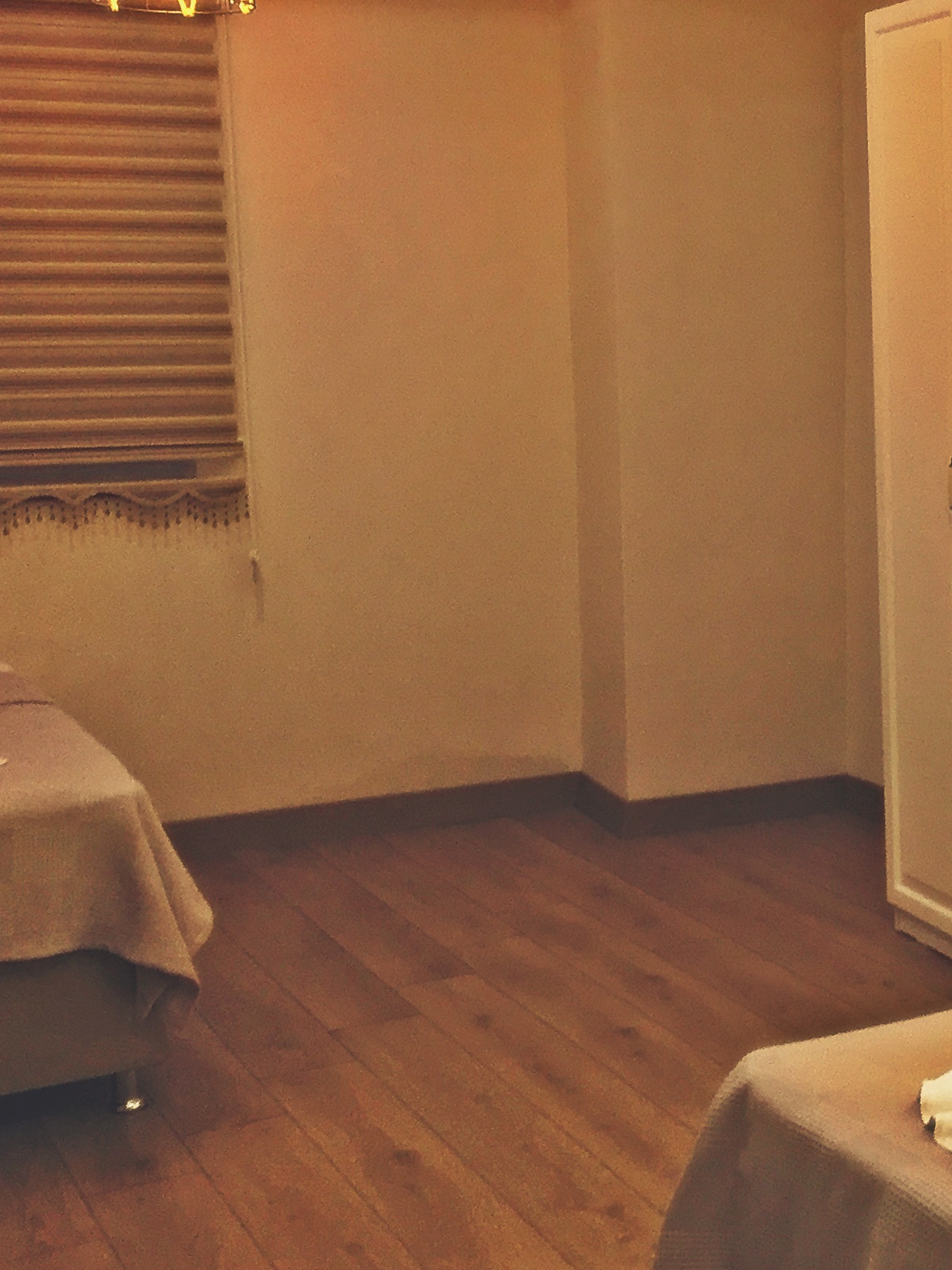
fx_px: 2127
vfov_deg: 33.2
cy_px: 601
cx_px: 863
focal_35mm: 58
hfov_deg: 24.5
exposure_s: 1/33
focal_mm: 4.15
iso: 80
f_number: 2.2
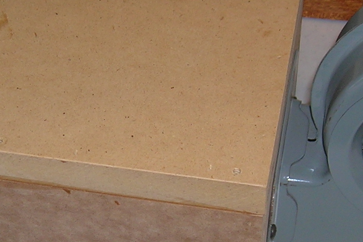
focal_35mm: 115
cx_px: 138
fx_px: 1159
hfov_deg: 17.8
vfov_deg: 11.9
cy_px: 125
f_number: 2.9
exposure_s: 1/60.1
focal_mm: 6
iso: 50
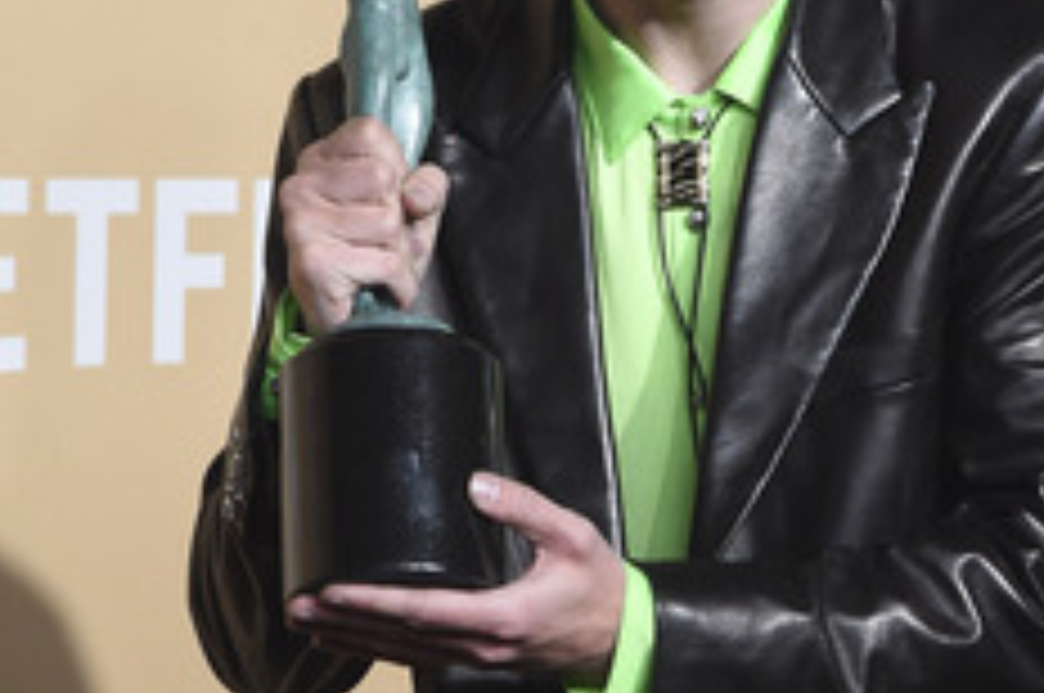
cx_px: 720
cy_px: 63
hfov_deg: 10.1
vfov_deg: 6.7
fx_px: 5908
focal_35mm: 204
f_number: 7.1
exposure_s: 1/250
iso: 2500
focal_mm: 105
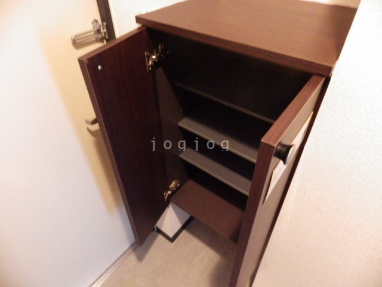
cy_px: 144
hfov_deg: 76.4
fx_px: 243
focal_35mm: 22
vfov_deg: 61.1
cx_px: 191
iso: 1600
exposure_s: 1/20
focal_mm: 4
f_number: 3.1
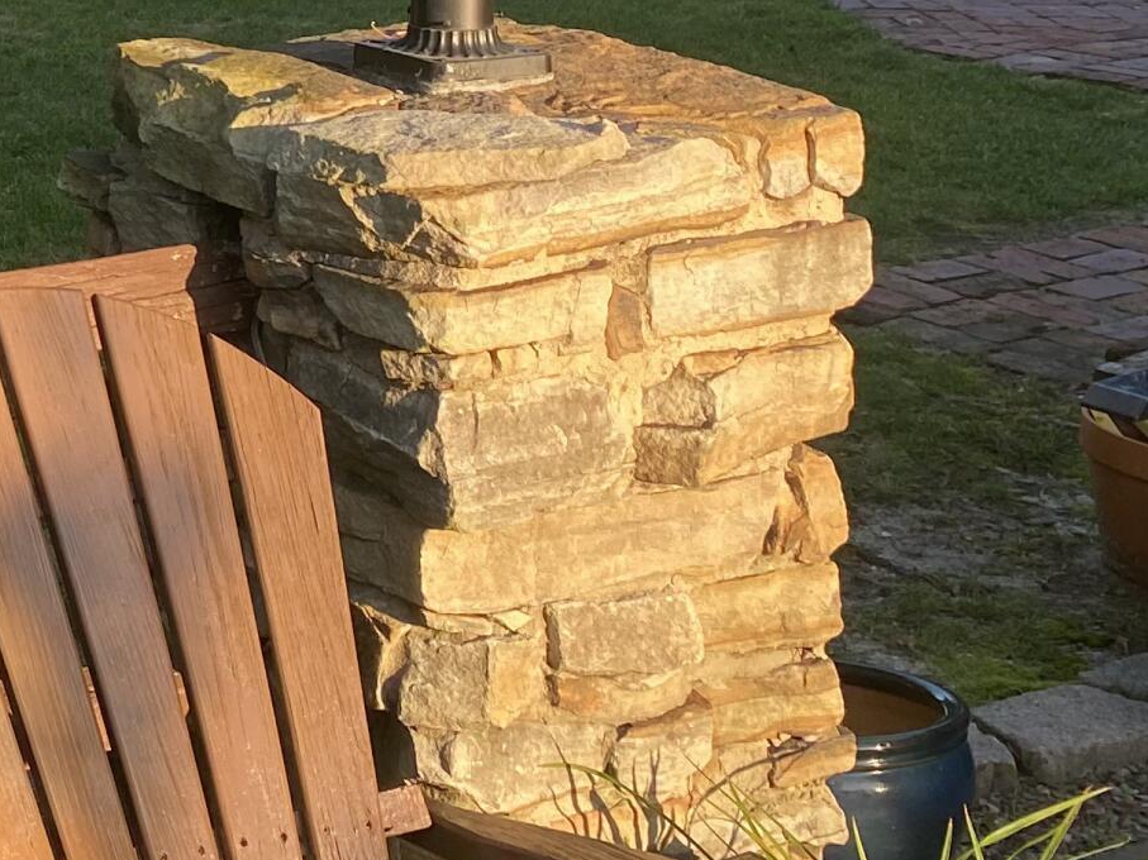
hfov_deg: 20.1
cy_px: -177
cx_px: -496
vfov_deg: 16.4
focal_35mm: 86
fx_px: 2852
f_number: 1.8
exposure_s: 1/303
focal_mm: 4.25
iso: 32
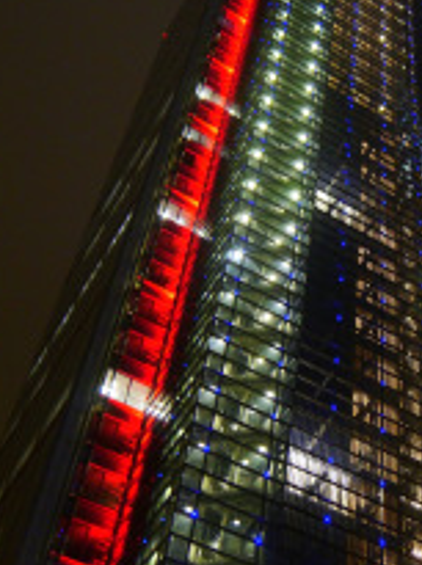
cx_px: 368
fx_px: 1076
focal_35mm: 66
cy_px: 255
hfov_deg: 21.7
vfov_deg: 29.4
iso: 800
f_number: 4
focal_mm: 18
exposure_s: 1/8
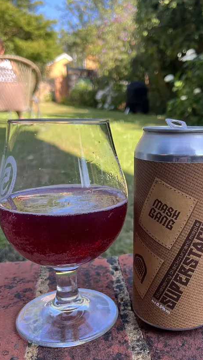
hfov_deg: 33.4
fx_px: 335
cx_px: 137
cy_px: 191
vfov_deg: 56.6
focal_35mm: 35
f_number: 1.6
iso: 50
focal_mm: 5.1
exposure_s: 1/397
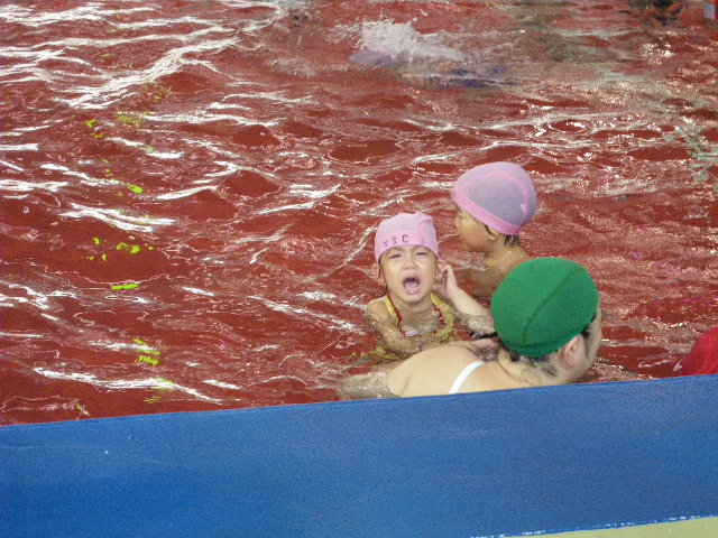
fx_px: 1639
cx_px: 359
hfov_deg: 24.7
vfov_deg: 18.7
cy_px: 269
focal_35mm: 79
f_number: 4.6
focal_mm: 13.9
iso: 800
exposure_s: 1/100
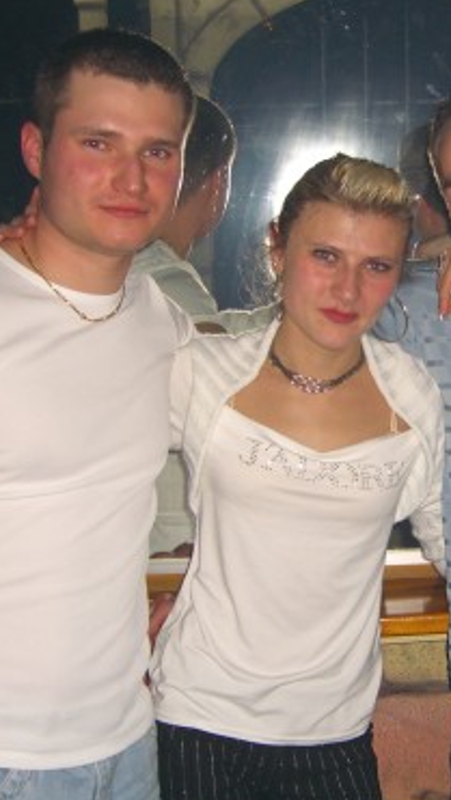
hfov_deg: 17.7
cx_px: 419
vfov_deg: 31.4
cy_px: 412
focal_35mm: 67
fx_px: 1423
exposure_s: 1/60
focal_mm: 7.9
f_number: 2.8
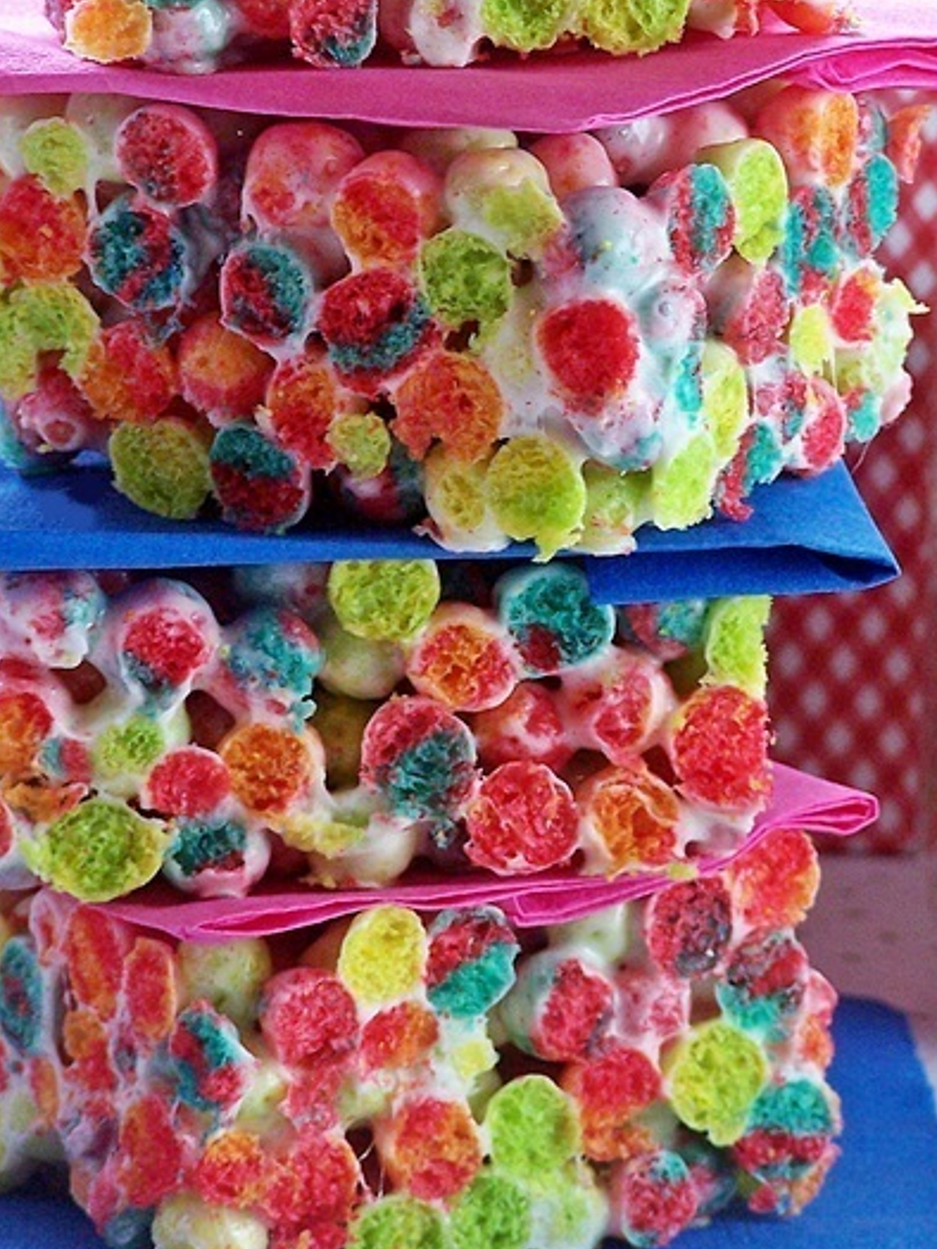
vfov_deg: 6.9
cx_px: 568
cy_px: 464
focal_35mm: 288
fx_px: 10390
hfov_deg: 5.2
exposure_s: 1/80
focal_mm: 31.3
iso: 200
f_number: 3.2
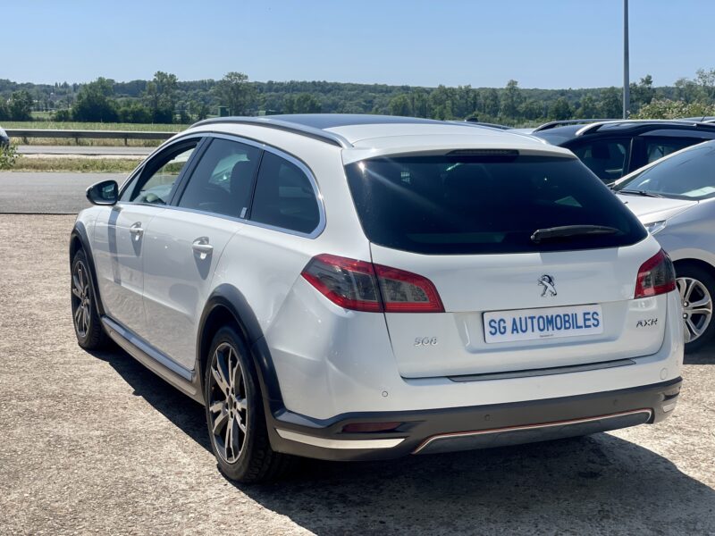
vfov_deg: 28.0
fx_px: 1074
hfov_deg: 36.8
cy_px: 268
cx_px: 358
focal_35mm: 52
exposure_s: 1/2519
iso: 32
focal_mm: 6
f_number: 2
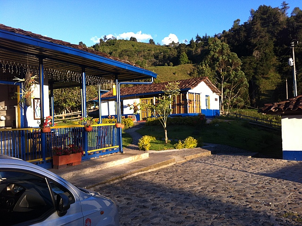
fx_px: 305
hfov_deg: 52.7
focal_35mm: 35
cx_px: 151
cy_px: 113
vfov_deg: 40.6
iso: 80
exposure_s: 1/311
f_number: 2.8
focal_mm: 3.85
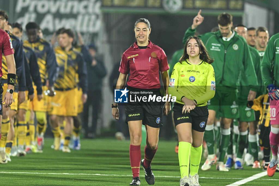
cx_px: 140
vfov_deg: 3.1
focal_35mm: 450
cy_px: 93
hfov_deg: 4.6
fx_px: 3486
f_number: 3.2
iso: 2500
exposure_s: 1/1000
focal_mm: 300
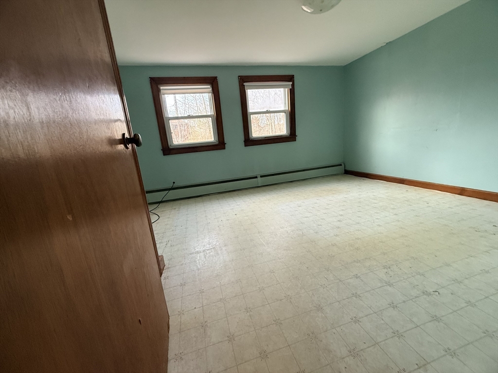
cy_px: 186
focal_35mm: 14
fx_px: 201
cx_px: 249
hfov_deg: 102.1
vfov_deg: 85.7
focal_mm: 2.22
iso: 320
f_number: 2.2
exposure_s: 1/120
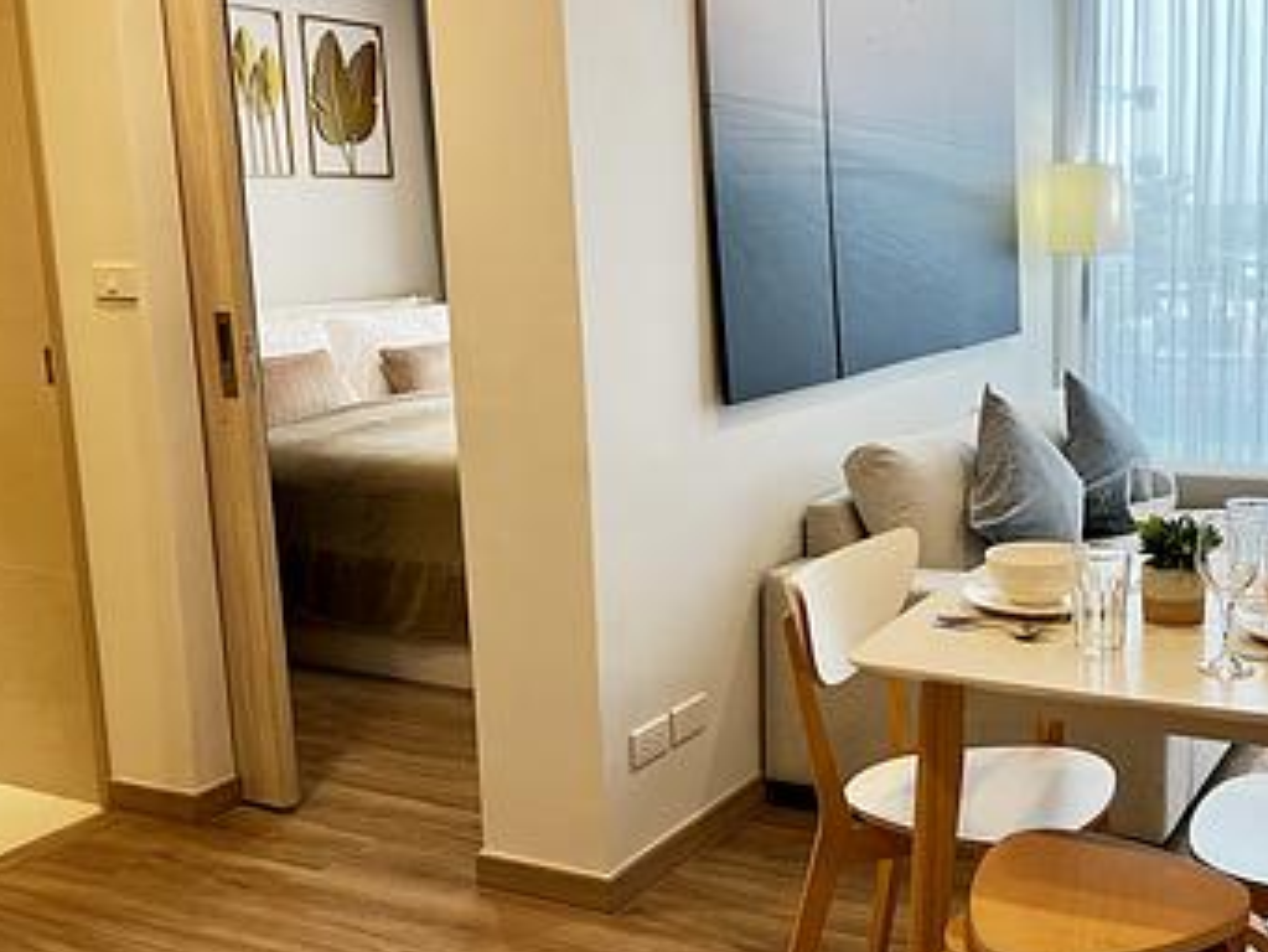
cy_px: 443
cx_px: 926
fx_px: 1429
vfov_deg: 36.8
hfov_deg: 46.4
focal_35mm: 39
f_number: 1.5
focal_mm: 5.7
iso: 80
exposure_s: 1/50
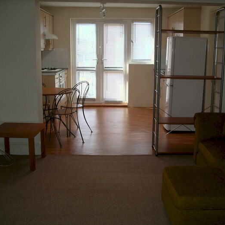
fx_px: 324
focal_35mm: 44
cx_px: 119
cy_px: 113
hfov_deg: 38.3
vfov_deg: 38.3
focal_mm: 7.8
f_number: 2.8
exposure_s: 1/100
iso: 64
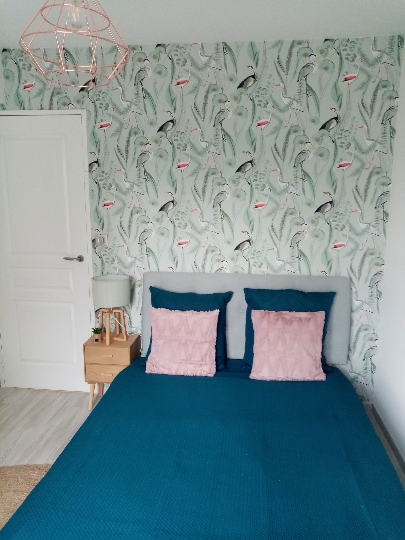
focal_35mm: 26
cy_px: 270
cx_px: 202
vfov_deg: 67.3
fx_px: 406
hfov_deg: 53.1
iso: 360
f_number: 1.8
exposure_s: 1/33.3
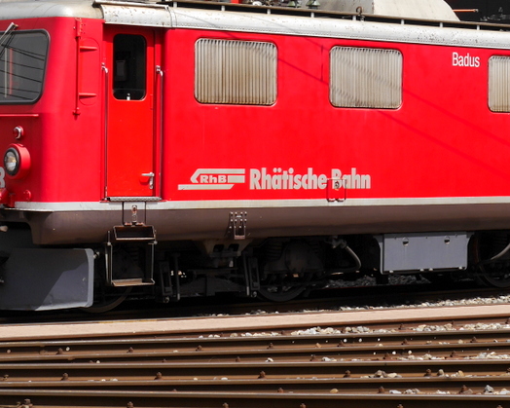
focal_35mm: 123
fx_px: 1856
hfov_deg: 15.6
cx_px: 284
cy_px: 138
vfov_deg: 12.5
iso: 160
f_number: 9
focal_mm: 33
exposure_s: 1/320
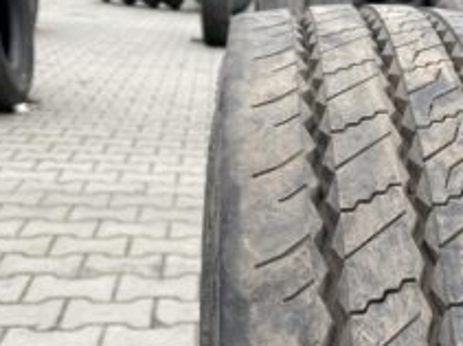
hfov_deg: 33.3
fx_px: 708
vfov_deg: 26.6
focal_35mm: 53
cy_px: 308
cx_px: 459
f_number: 1.8
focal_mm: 4.25
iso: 40
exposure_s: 1/121
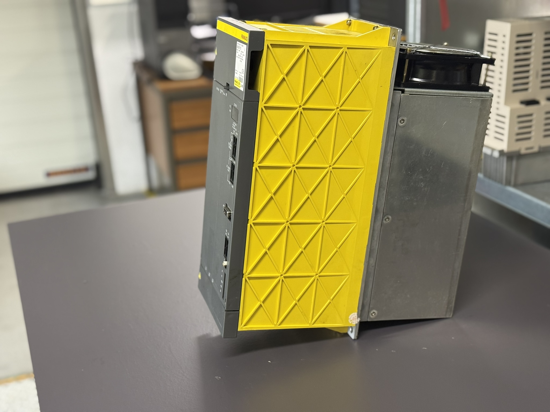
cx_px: 275
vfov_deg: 30.3
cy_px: 206
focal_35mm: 48
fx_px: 763
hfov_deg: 39.7
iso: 160
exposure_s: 1/50
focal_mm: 6.76
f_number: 1.78
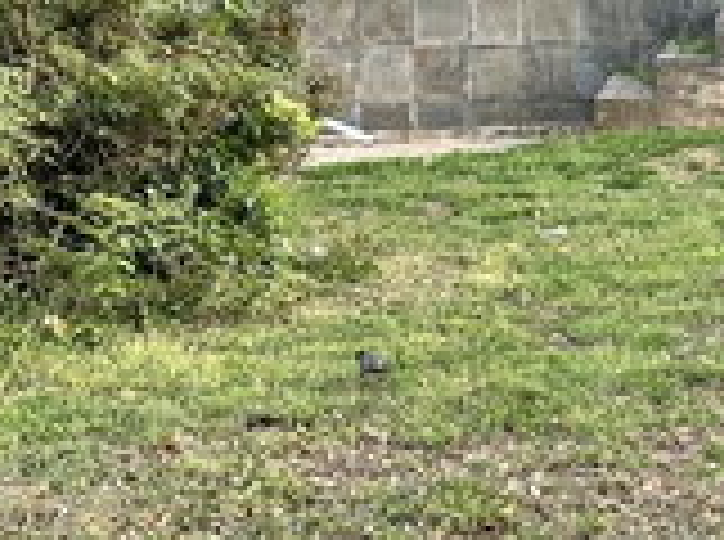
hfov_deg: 12.5
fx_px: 3193
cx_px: 935
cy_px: -144
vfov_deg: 9.5
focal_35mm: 153
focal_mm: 6.86
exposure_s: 1/121
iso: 80
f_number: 1.78
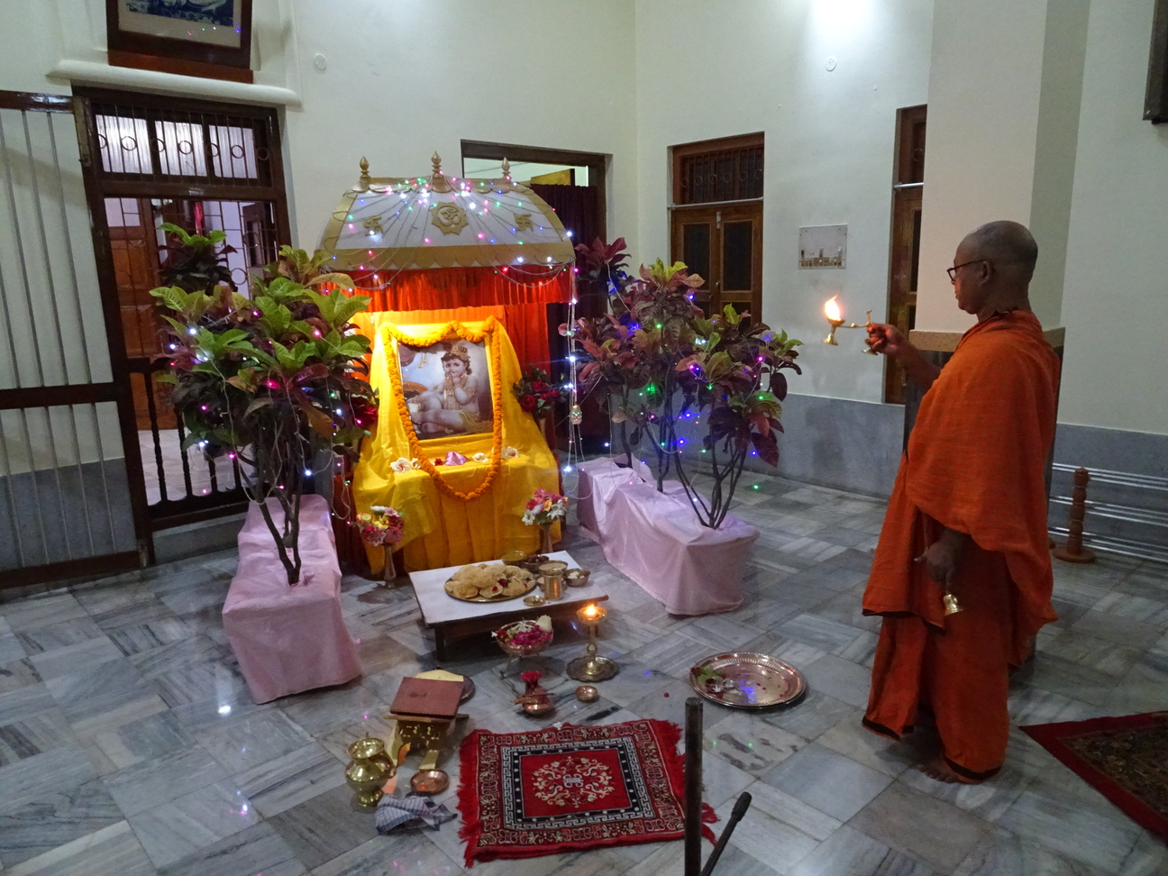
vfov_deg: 56.8
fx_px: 810
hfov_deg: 71.6
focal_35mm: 24
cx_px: 584
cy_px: 438
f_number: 3.5
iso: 1000
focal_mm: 4.1
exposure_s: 1/30
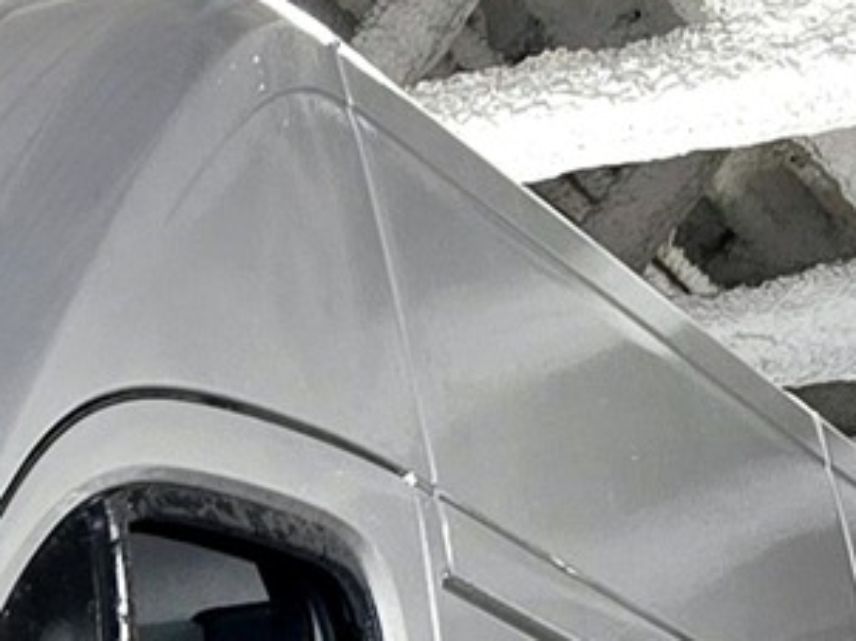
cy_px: 1912
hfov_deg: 11.0
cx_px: -1114
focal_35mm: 156
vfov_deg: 8.1
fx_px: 3855
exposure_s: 1/120
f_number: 1.7
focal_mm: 6.3
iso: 50
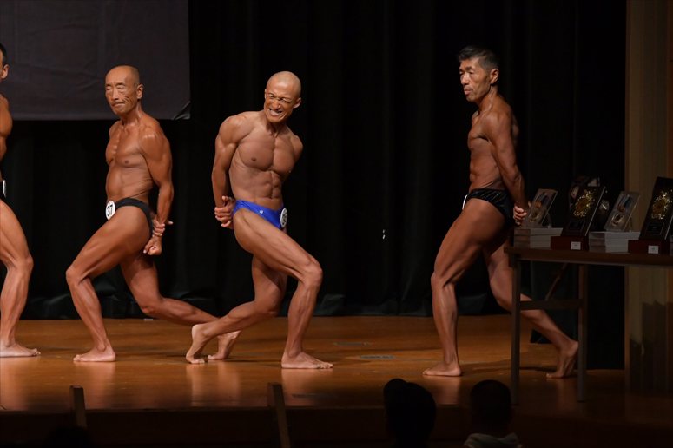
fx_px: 4765
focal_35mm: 255
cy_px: 224
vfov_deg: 5.4
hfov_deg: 8.1
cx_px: 336
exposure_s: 1/400
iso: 5000
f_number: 5.6
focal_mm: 170
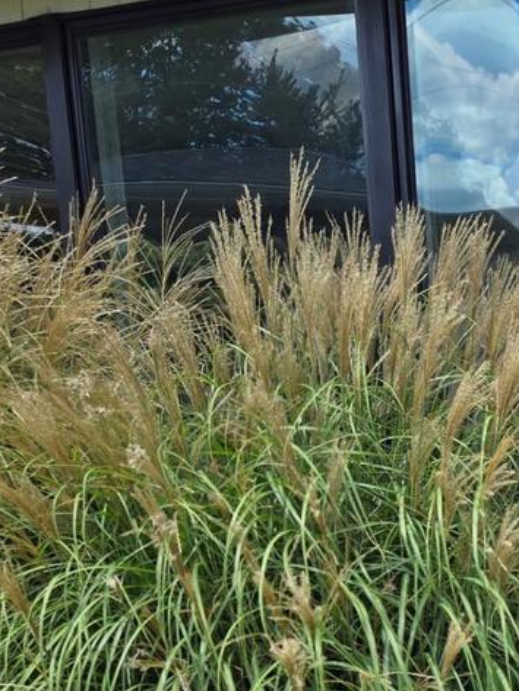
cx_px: 876
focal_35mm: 70
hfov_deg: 17.7
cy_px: 672
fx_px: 1399
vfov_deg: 26.5
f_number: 1.8
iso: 25
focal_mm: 5.4
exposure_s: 1/545
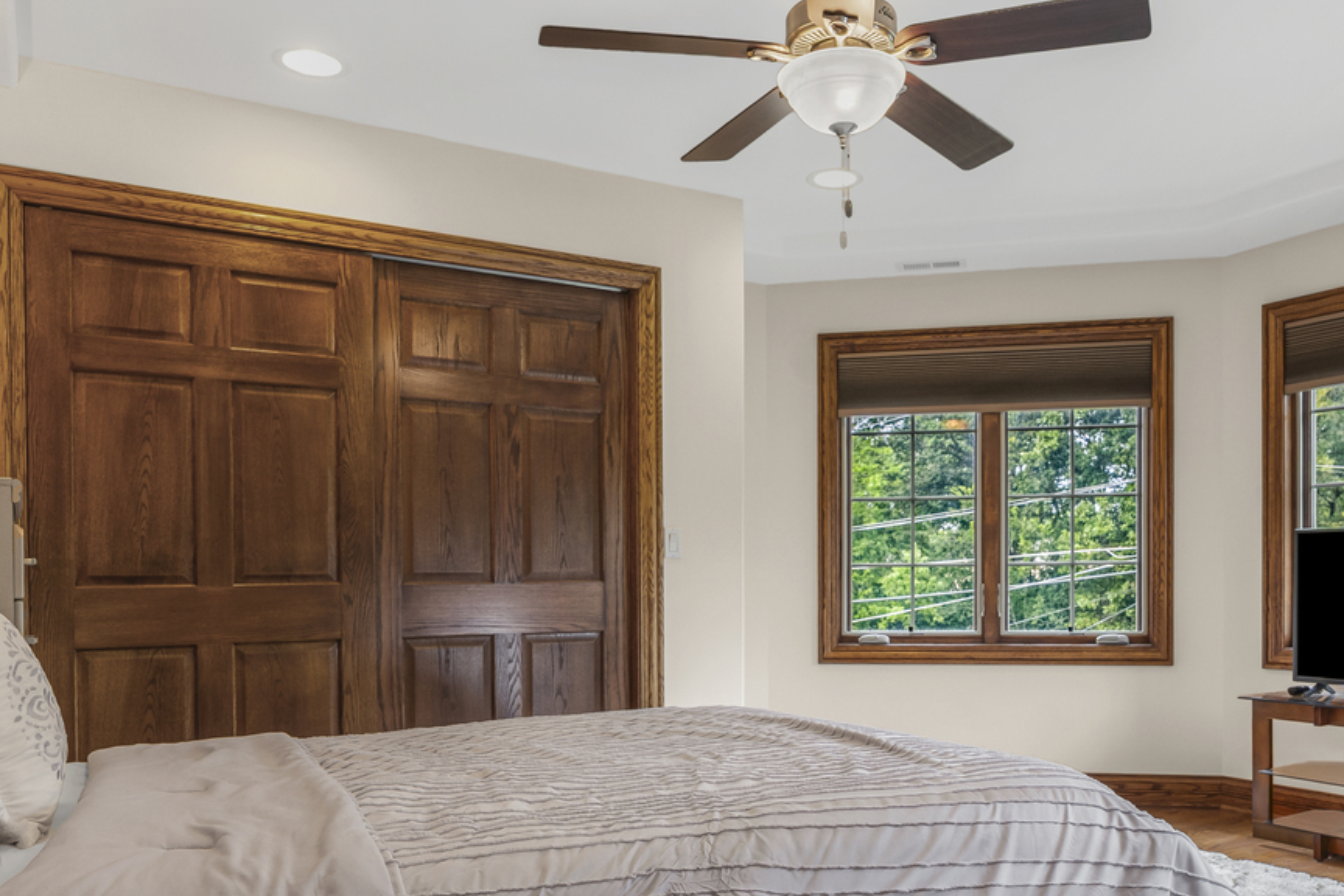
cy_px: 594
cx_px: 786
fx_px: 1120
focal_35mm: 30
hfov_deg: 61.6
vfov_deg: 43.0
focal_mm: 16
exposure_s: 1/8
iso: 400
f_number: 8
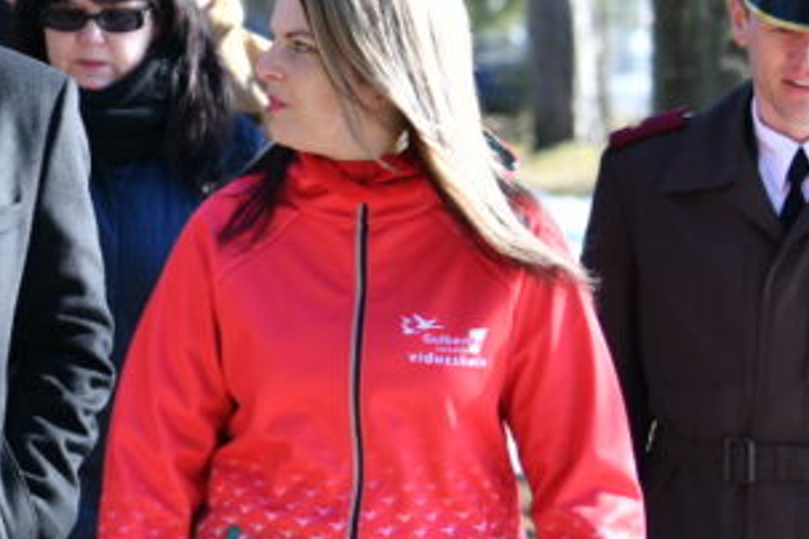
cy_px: 260
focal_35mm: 287
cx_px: -291
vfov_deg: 4.8
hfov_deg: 7.1
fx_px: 6449
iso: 180
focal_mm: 85
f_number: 4
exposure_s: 1/320
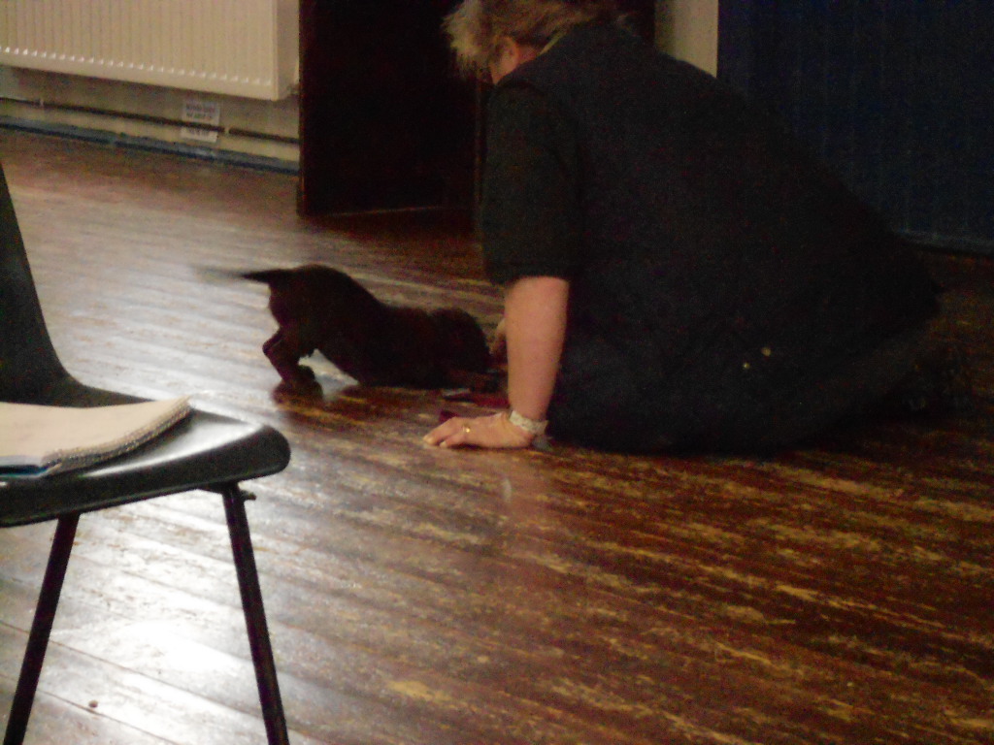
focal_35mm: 130
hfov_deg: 15.2
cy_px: 372
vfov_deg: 11.4
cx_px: 497
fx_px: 3733
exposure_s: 1/60
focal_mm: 23
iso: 1600
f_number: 6.5
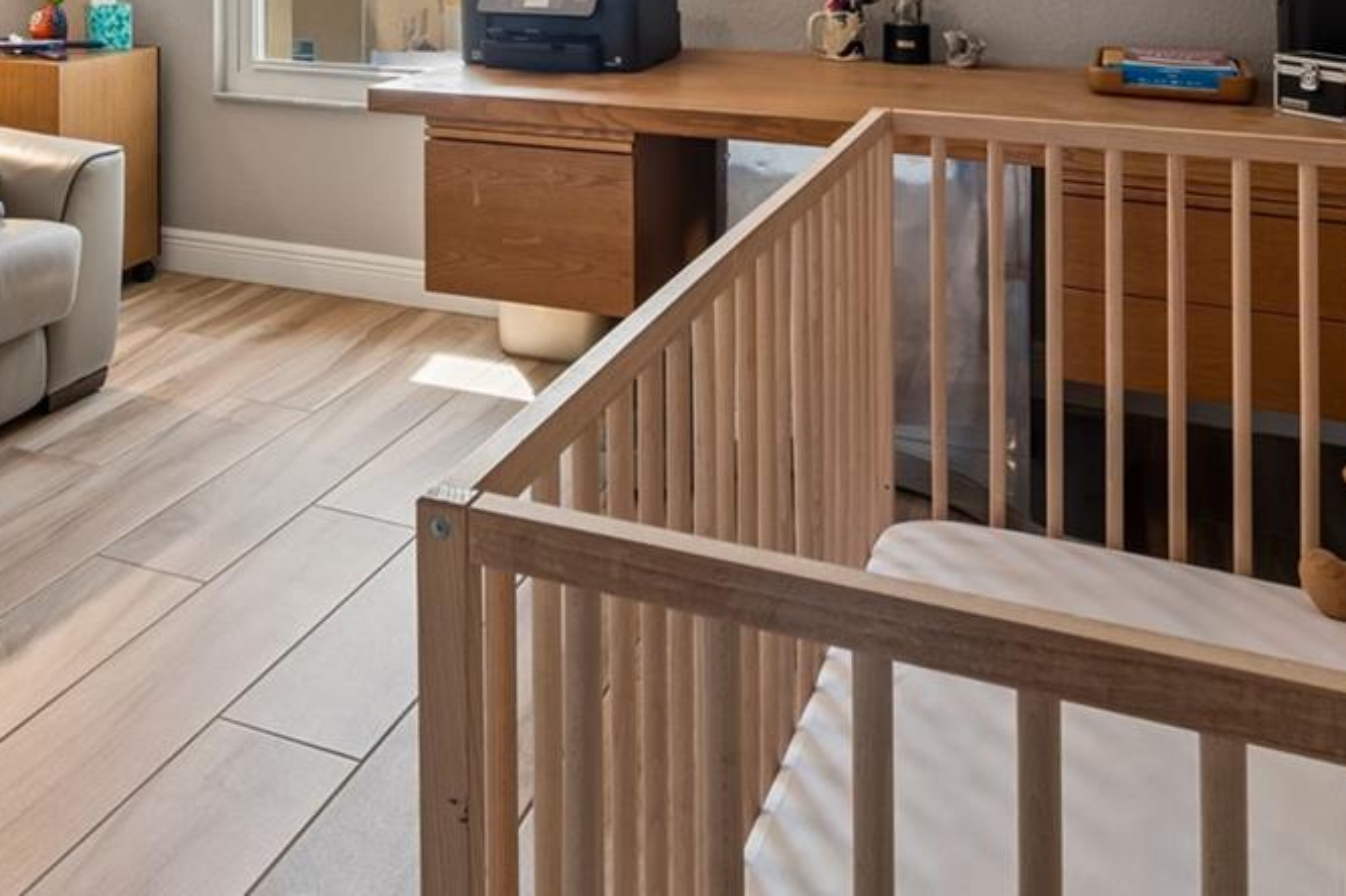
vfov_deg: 31.4
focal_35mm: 36
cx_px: 406
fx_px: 1345
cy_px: -159
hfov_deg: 51.7
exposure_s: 1/5
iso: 100
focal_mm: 10
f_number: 8
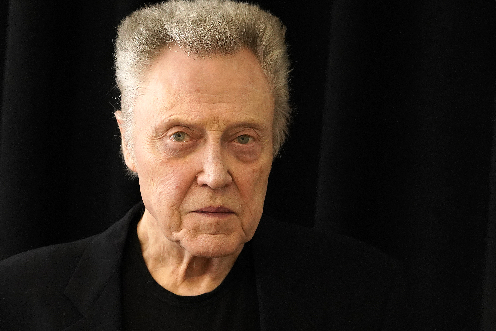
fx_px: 1860
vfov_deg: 10.2
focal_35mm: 135
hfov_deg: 15.2
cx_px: 263
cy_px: 167
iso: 6400
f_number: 6.3
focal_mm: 104
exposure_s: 1/160
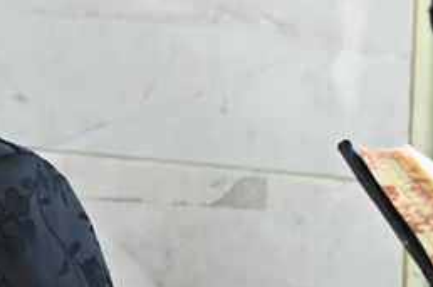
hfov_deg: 2.2
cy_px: 107
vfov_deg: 1.5
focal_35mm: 923
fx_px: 11081
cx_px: -606
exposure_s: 1/200
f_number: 7.1
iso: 2000
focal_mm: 170
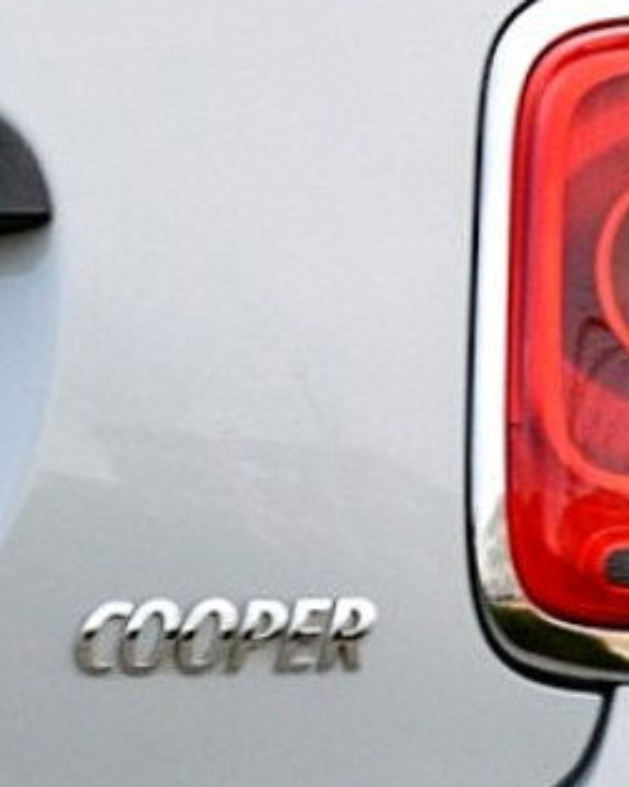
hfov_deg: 4.9
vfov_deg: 6.2
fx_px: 7217
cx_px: -872
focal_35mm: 310
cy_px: 564
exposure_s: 1/320
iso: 800
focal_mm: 36
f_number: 10
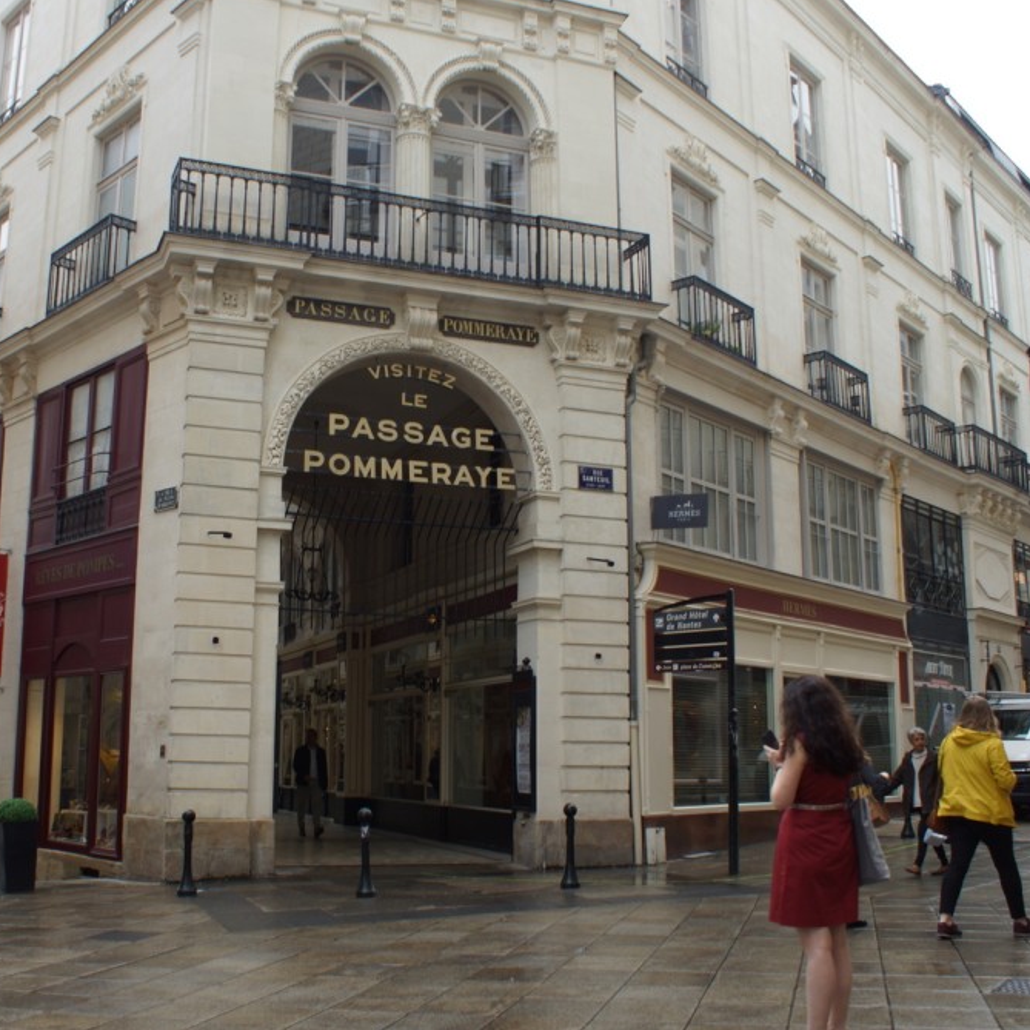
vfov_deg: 42.8
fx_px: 1313
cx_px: 420
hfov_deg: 42.7
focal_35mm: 39
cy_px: 511
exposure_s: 1/250
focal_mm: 20
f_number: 4.5
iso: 100
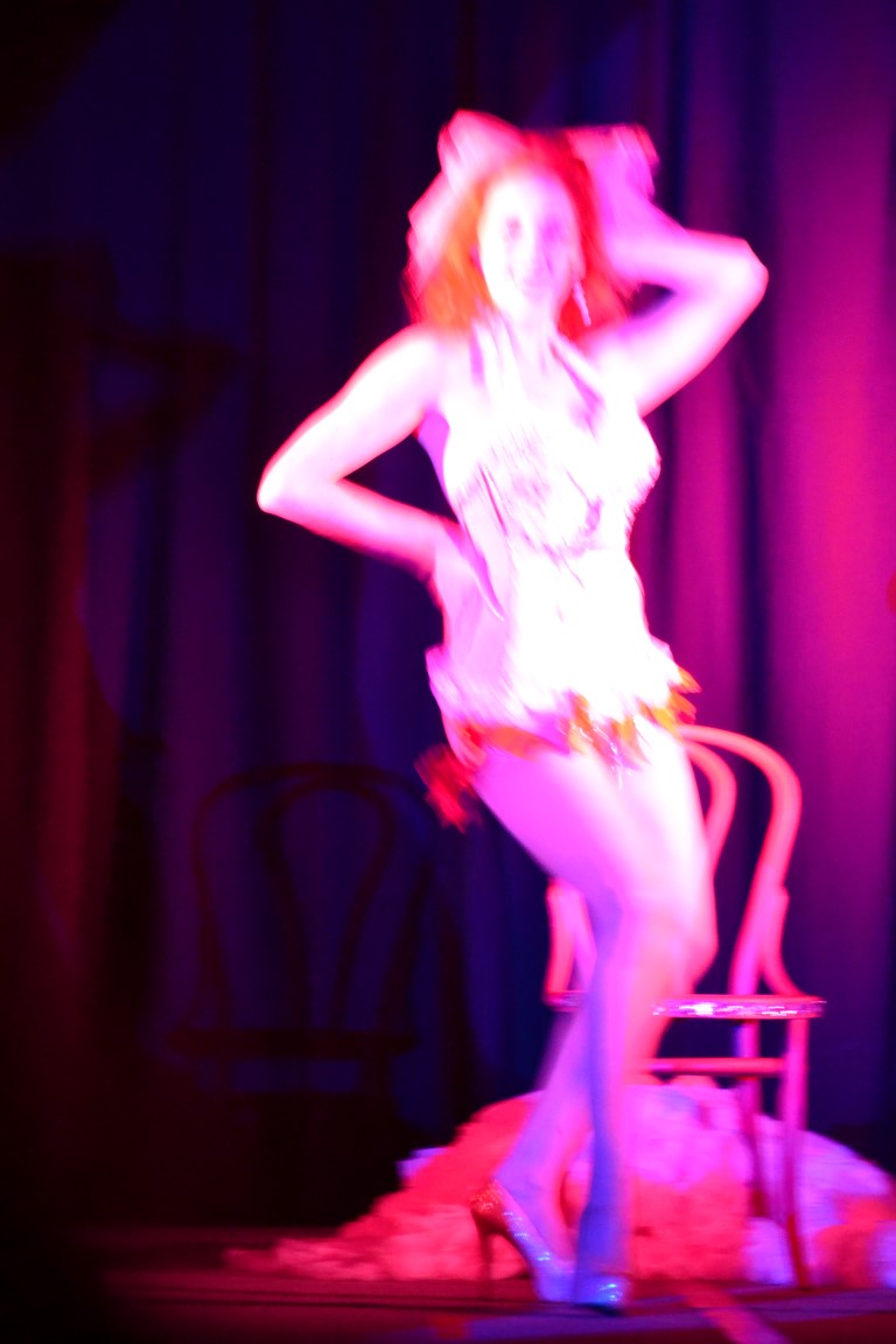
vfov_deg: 11.8
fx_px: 6495
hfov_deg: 7.9
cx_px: 448
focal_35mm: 174
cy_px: 672
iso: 3200
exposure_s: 1/10
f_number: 4.8
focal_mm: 116
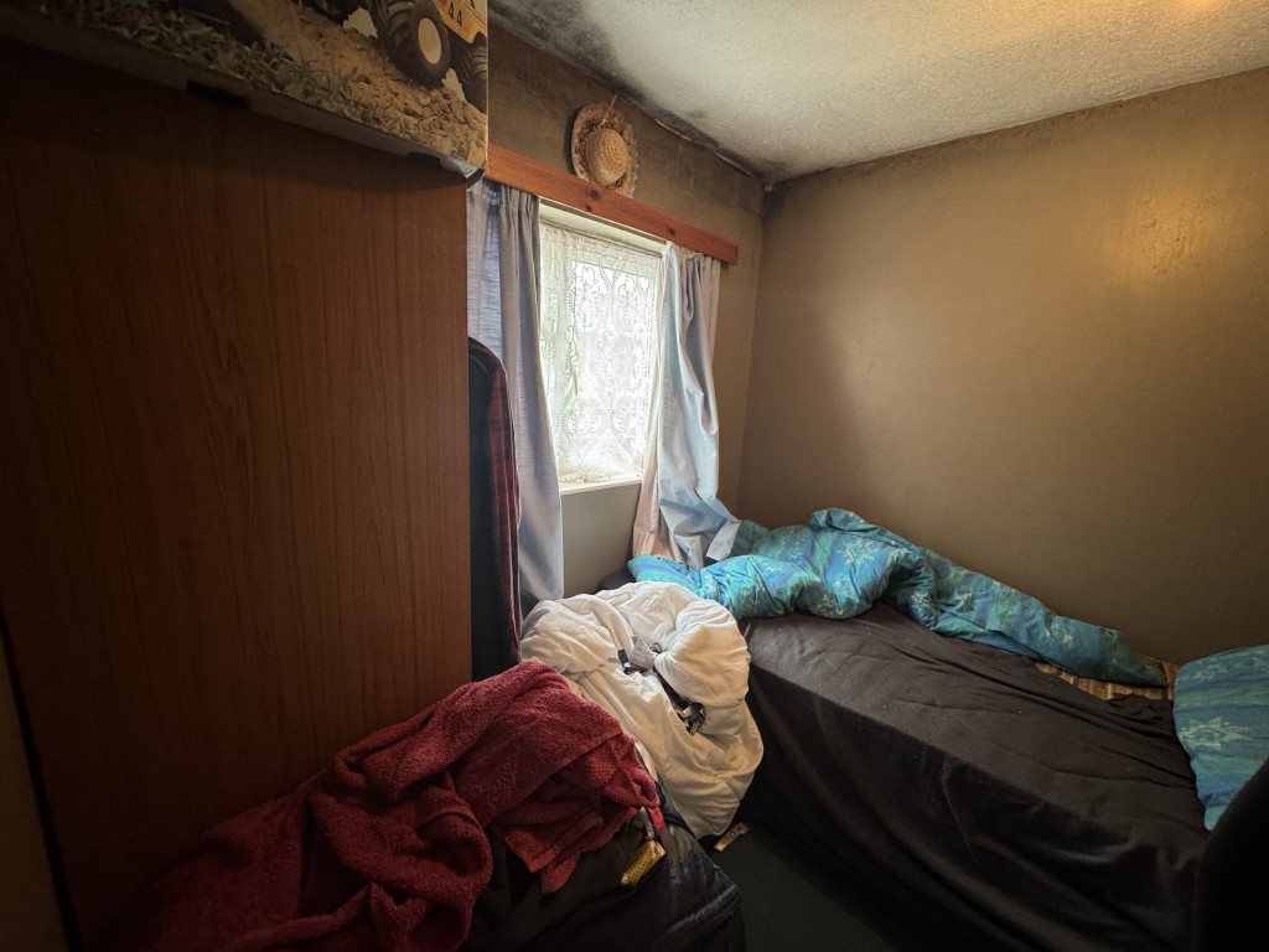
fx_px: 513
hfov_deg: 102.1
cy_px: 476
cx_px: 634
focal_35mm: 14
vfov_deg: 85.7
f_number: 2.2
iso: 320
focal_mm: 2.22
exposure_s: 1/50
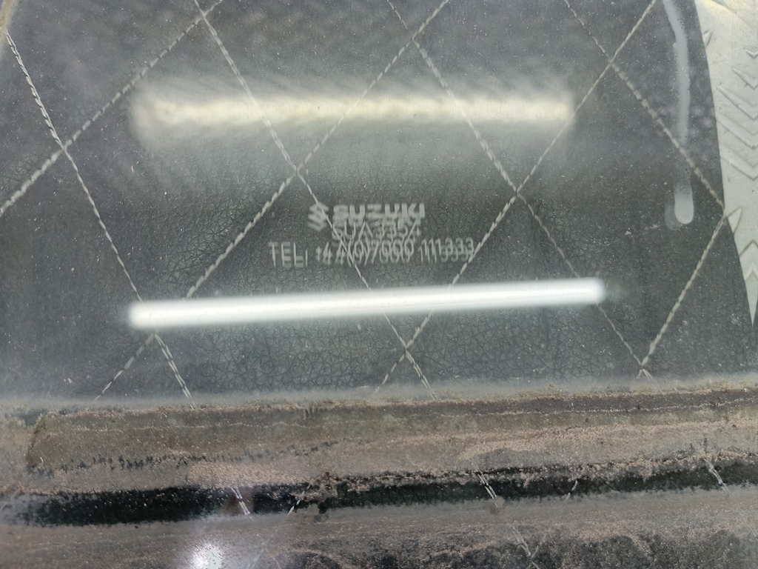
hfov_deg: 73.9
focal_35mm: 23
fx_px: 504
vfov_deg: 58.9
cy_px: 284
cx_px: 379
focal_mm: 4.11
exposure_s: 1/50
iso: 222
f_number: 1.6
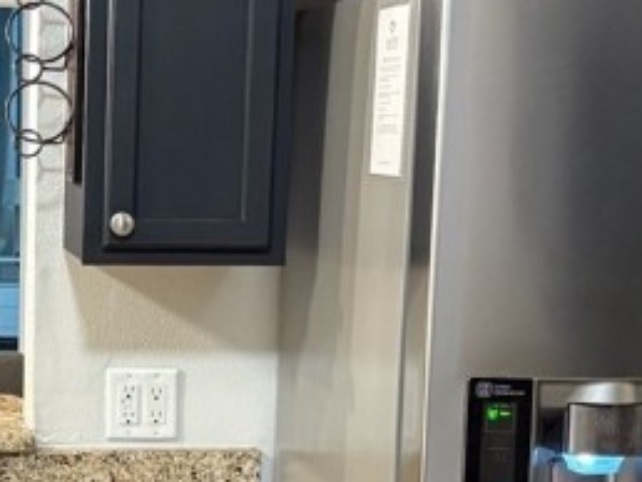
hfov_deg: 18.5
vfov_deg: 14.3
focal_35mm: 103
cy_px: 348
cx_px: -5
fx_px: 1912
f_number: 1.6
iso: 320
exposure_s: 1/60
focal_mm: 5.96
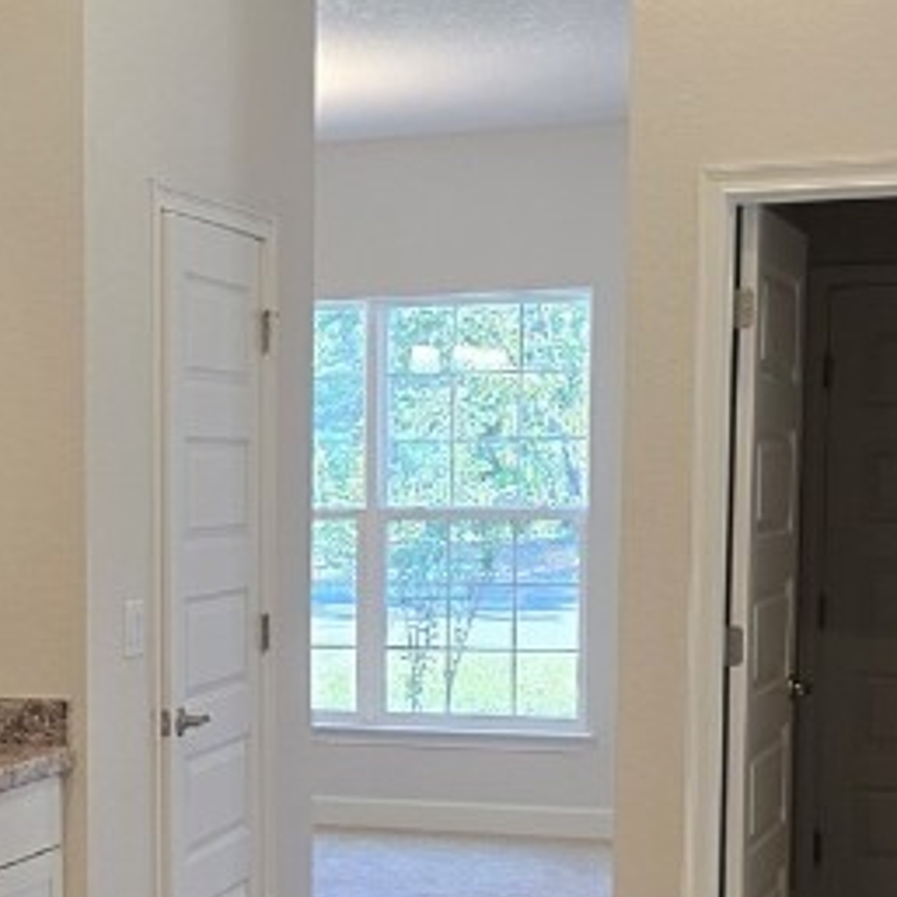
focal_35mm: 81
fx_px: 2375
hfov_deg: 20.6
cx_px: -24
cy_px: 722
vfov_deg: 21.1
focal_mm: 6.3
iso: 125
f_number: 1.7
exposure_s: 1/120
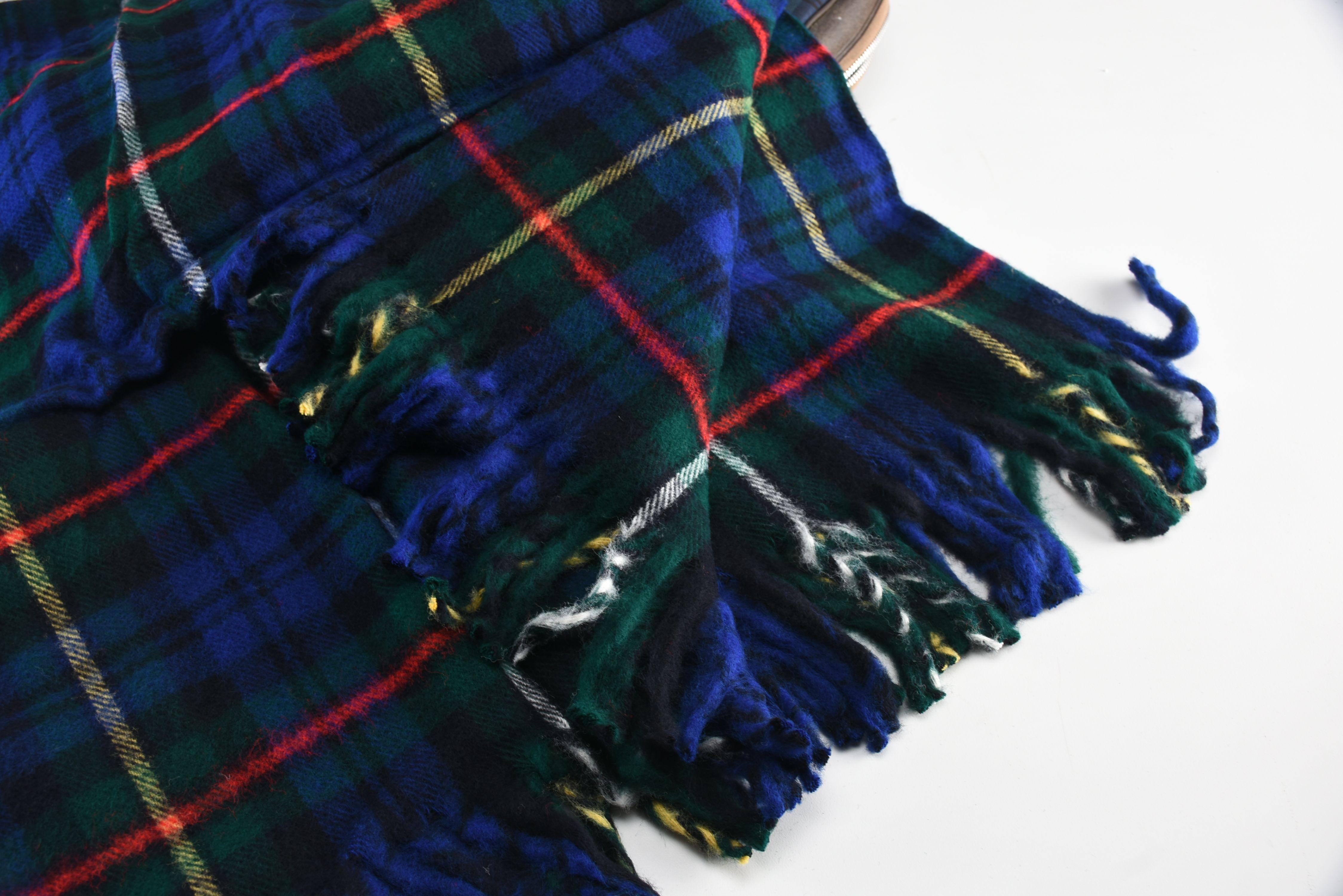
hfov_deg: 49.5
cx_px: 672
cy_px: 448
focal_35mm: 39
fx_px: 1455
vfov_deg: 34.2
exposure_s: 1/100
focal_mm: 26
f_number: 8
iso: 100
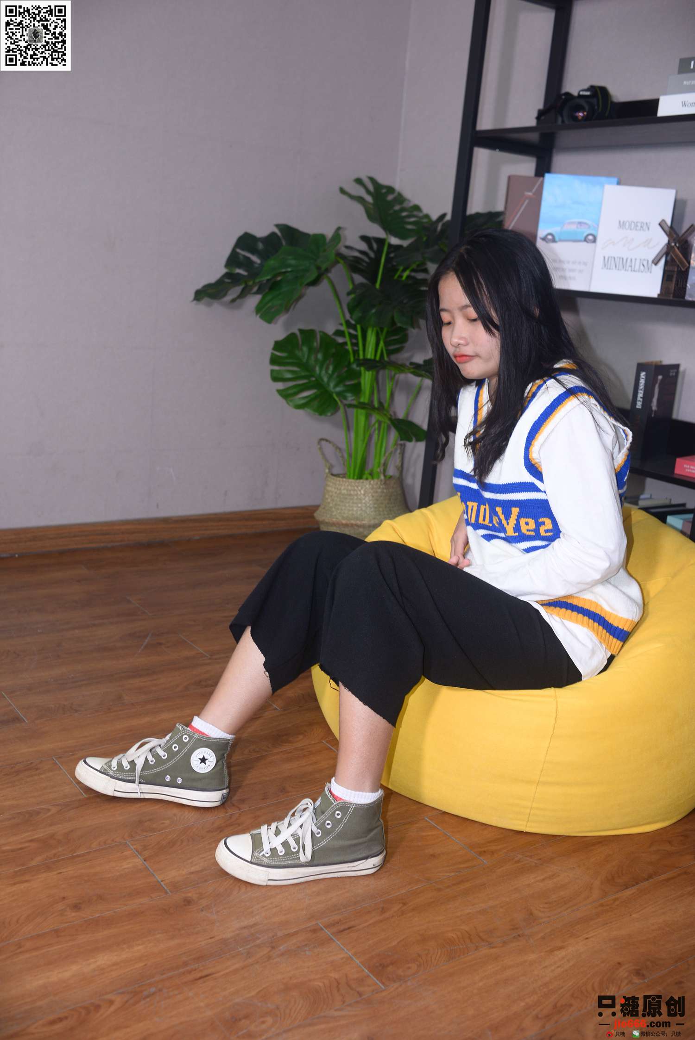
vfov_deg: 54.4
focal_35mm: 35
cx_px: 348
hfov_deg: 37.9
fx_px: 1013
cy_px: 520
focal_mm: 35
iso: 500
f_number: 5.6
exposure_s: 1/80
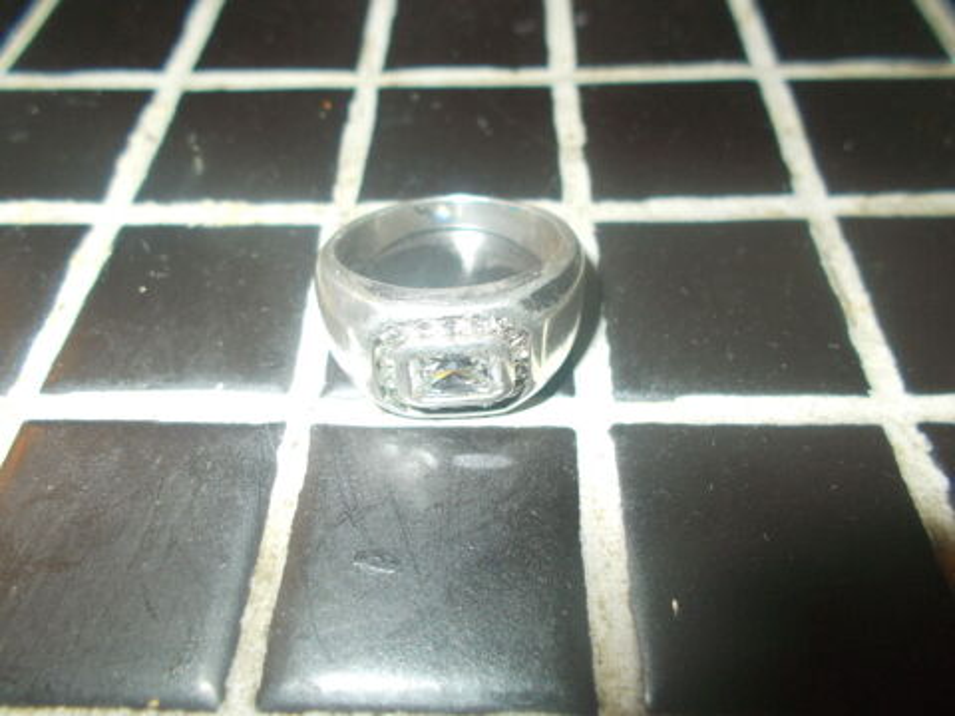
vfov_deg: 53.1
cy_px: 358
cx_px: 478
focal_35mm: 26
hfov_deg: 67.3
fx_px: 717
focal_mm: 4.6
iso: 200
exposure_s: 1/25
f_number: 3.2
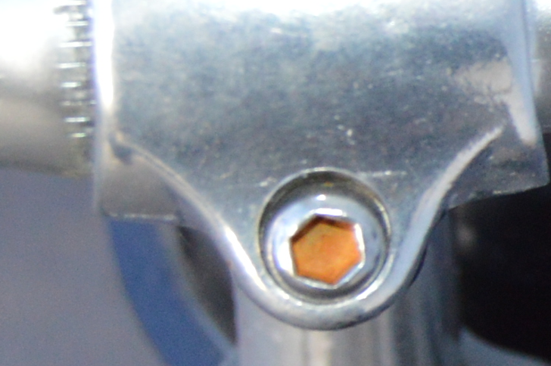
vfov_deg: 4.9
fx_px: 4266
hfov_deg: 6.8
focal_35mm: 279
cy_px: -68
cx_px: 1558
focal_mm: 30
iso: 800
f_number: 6.3
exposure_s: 1/200
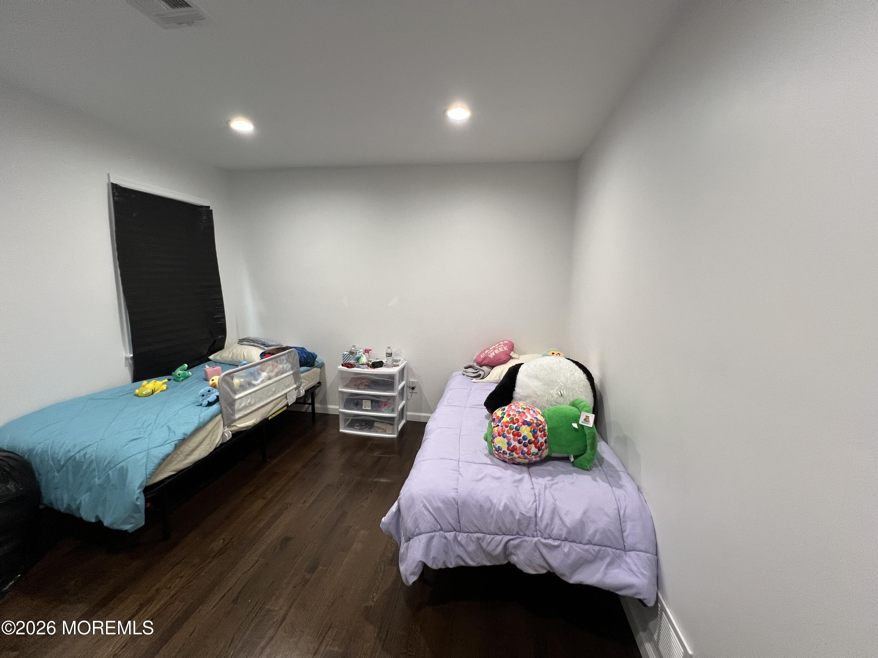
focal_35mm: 13
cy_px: 329
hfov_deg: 106.2
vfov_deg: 89.9
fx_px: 330
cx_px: 439
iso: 160
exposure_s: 1/60
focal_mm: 1.57
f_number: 1.8
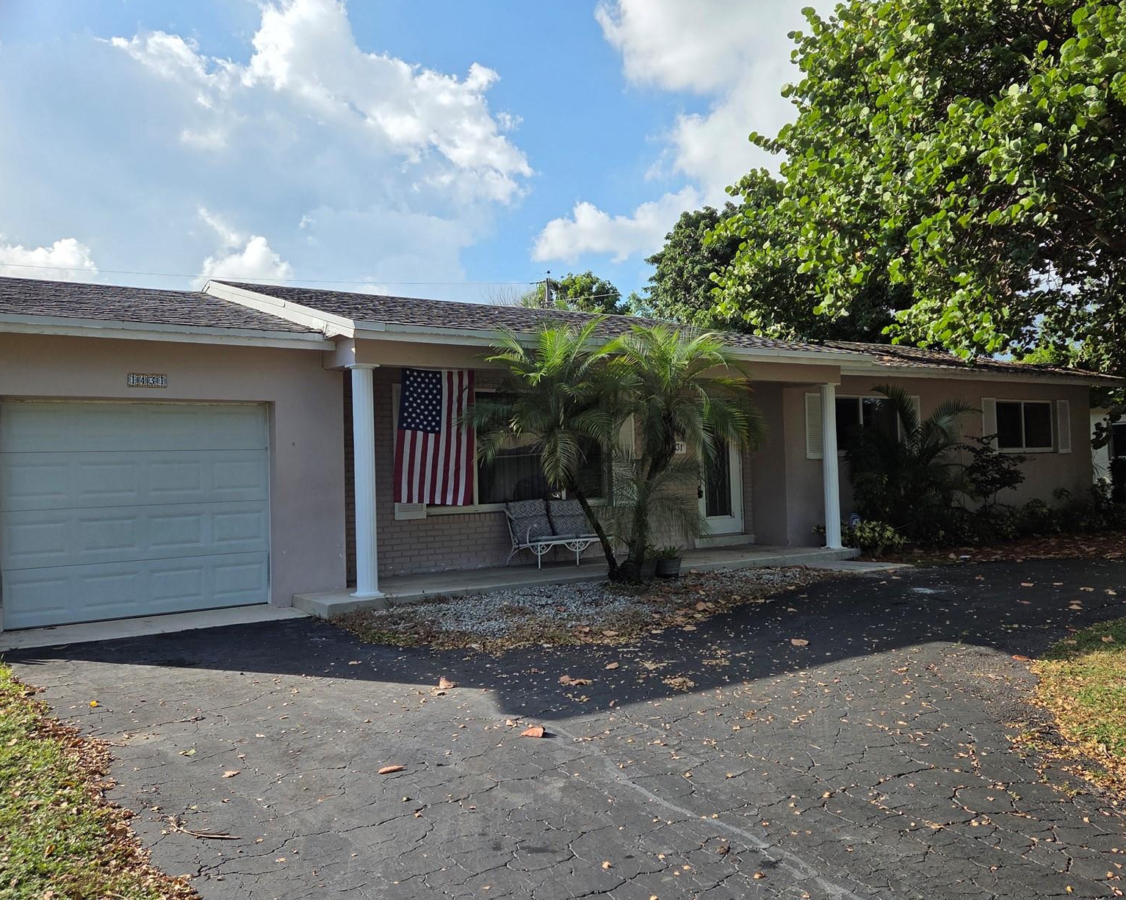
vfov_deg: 48.5
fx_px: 1000
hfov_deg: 58.7
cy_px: 454
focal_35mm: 30
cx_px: 594
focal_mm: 5.4
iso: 80
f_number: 1.8
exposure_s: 1/4365
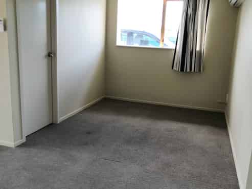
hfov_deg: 65.4
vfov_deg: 51.3
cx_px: 126
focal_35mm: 27
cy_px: 94
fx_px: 196
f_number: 1.8
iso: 50
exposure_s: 1/60
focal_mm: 3.95
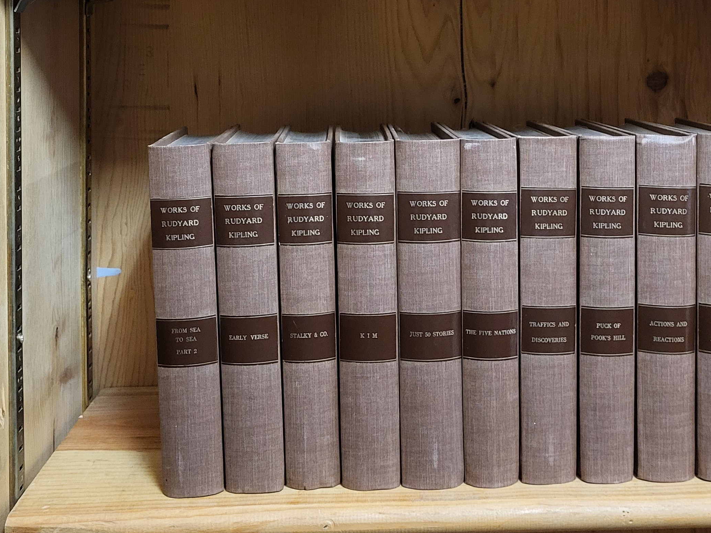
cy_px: 33
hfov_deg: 38.1
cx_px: 395
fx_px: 1027
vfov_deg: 27.8
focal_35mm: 50
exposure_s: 1/40
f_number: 1.8
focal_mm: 5.4
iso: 640
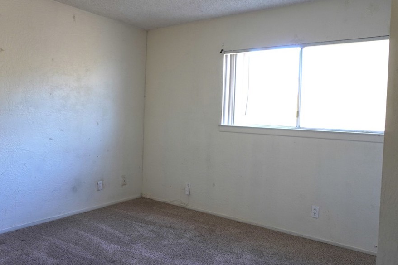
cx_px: 202
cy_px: 125
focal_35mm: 28
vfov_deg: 46.4
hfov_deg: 65.5
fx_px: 309
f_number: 4
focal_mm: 16
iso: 250
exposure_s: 1/60
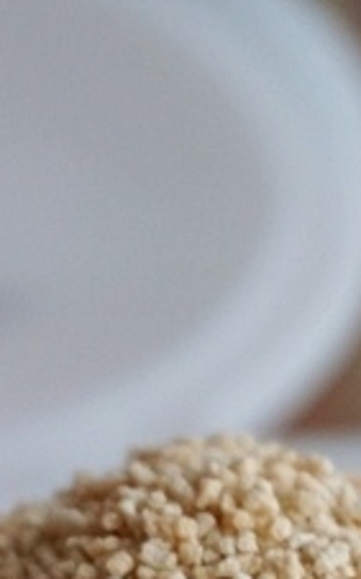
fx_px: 4462
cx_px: 358
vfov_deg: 7.2
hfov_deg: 4.6
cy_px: 1132
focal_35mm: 283
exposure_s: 1/80
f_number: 5.6
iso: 500
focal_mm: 45
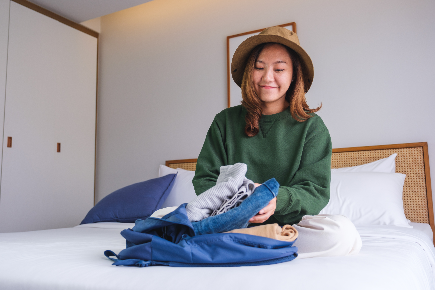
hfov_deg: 57.2
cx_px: 218
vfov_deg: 40.0
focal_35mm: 33
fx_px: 399
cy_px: 145
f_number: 2.8
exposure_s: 1/105
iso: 160
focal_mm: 22
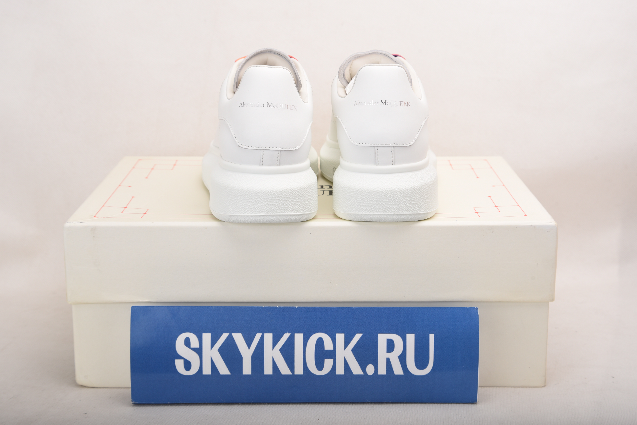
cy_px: 212
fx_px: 1628
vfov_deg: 14.9
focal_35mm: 92
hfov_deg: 22.1
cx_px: 318
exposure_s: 1/200
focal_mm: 92
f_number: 9
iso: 100
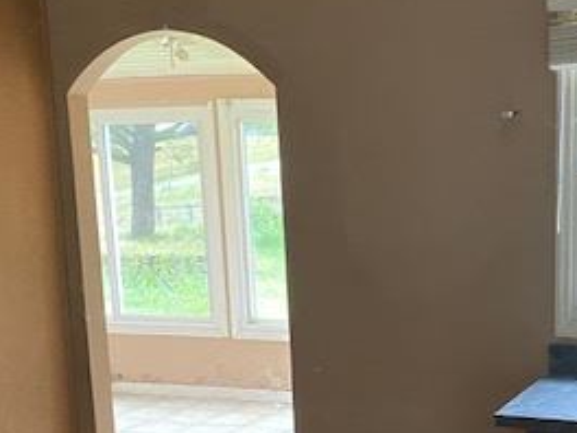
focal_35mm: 63
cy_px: 356
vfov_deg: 22.9
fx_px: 1050
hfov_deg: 29.4
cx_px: 522
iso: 500
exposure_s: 1/42
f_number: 1.8
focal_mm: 4.25
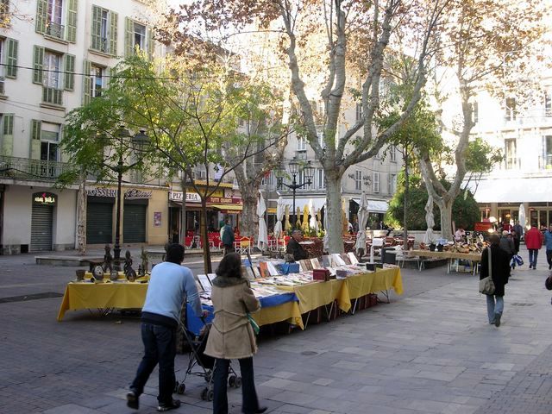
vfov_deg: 37.7
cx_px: 276
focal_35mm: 38
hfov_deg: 49.0
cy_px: 207
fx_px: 606
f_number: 4.5
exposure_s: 1/60
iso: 100
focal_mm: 7.8
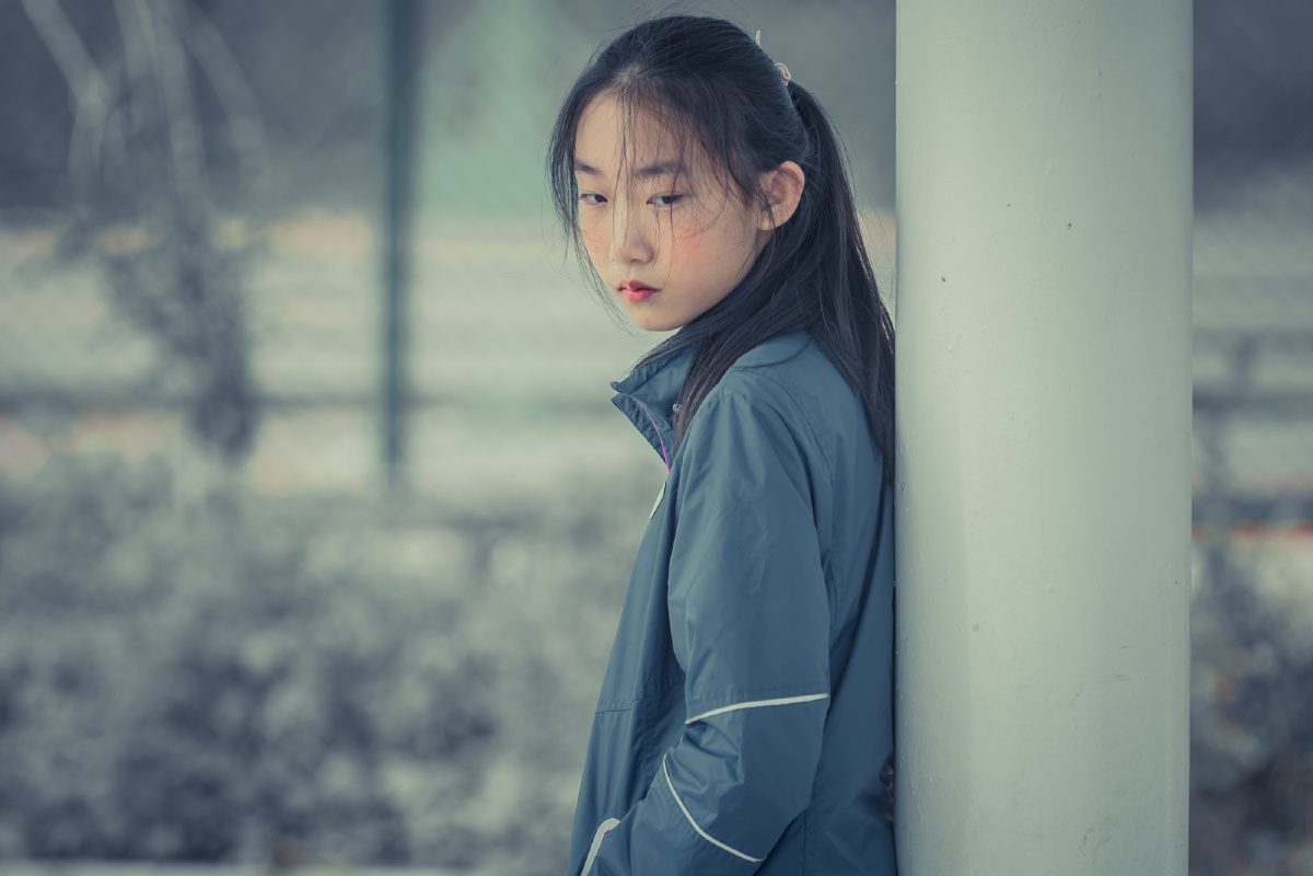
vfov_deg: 4.8
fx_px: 10394
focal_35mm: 285
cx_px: 656
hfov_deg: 7.2
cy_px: 438
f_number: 4
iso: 100
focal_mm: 190
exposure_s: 1/400
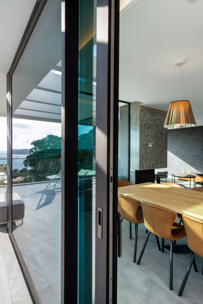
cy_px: 152
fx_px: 169
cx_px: 102
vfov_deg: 84.0
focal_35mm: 20
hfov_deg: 61.9
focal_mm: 20
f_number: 14
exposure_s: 1/20
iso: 50
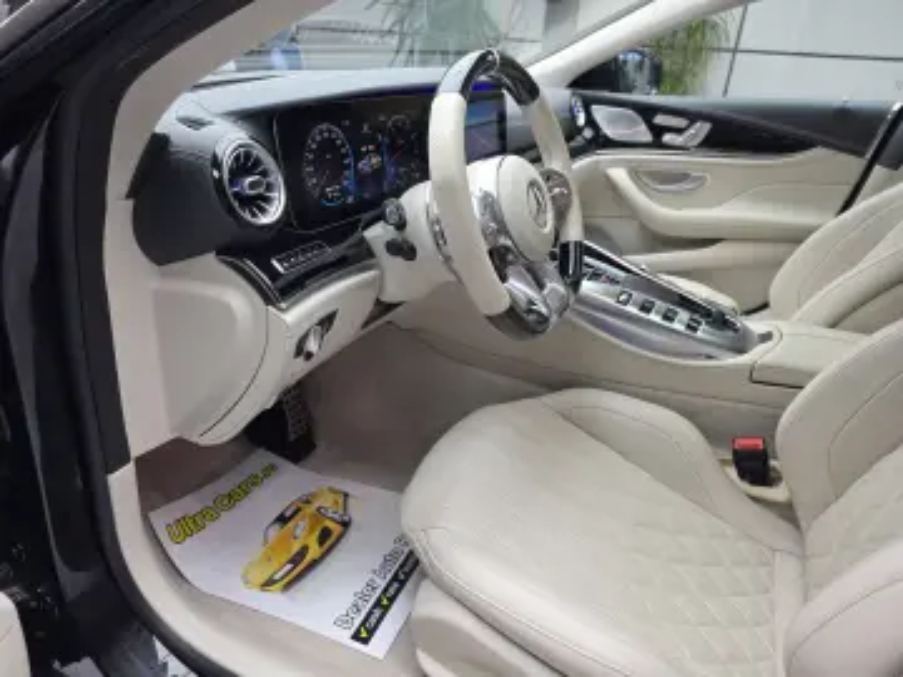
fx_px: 600
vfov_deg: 58.9
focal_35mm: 23
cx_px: 452
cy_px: 338
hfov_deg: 73.9
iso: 64
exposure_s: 1/100
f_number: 1.7
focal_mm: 6.25
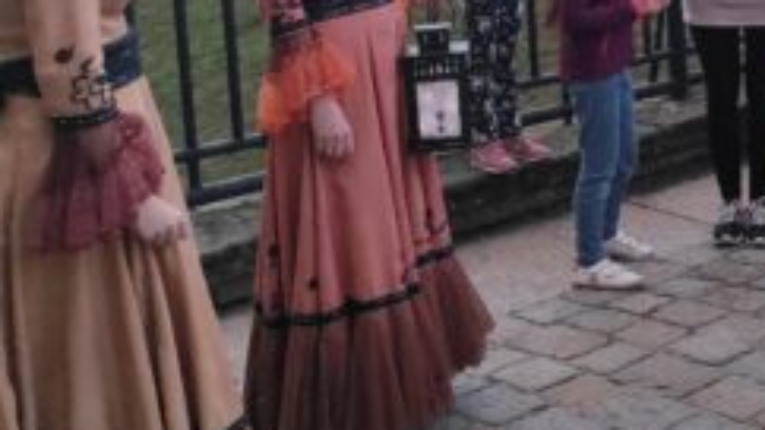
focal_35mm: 63
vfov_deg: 18.7
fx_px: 1278
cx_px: 735
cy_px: 28
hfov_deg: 31.3
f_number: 1.89
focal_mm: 5.43
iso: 176
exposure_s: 1/100
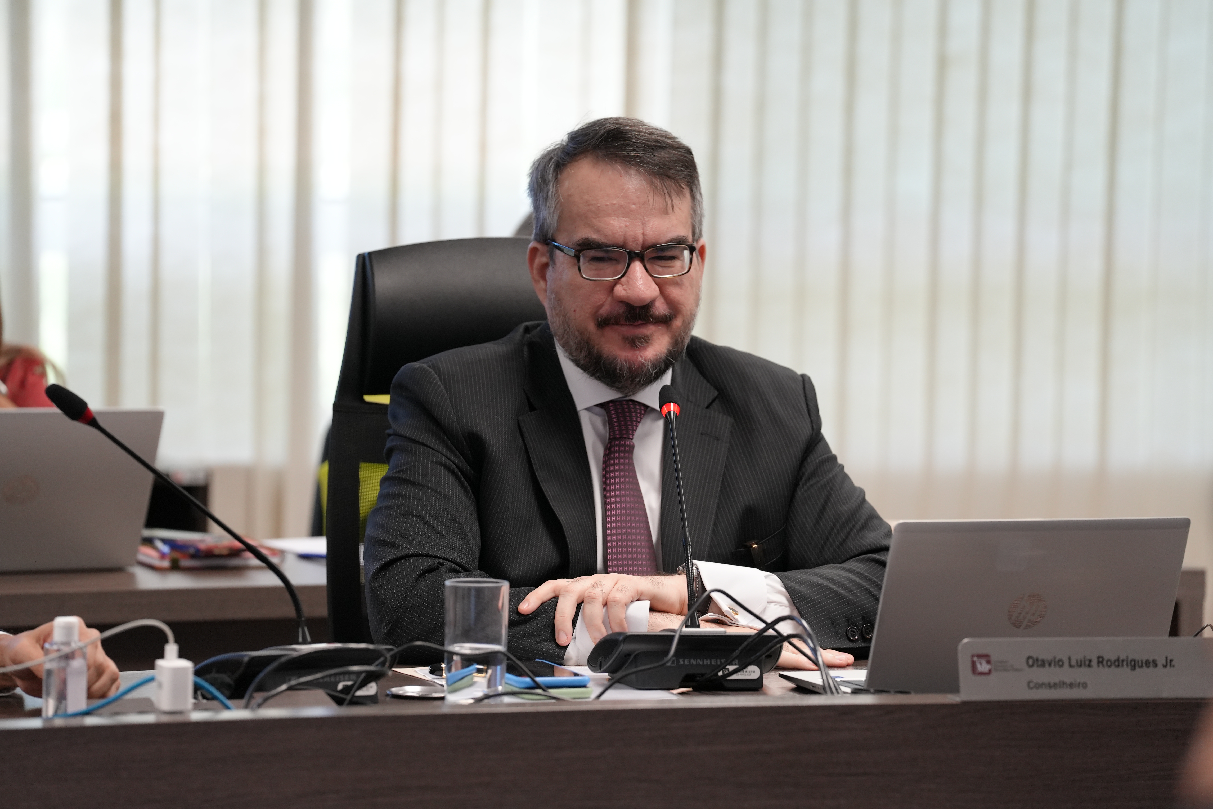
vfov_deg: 6.9
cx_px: 606
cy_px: 404
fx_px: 6738
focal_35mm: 200
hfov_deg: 10.3
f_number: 4
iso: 1600
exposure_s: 1/200
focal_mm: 200
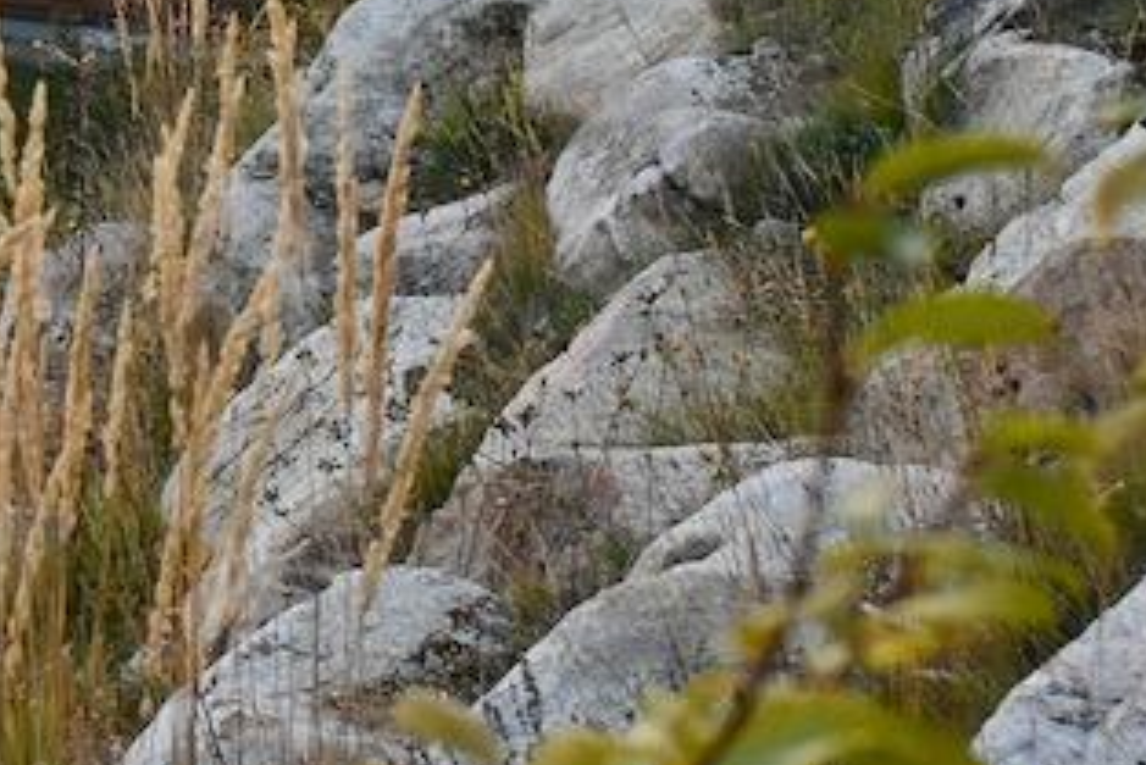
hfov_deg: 14.5
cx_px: -578
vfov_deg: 10.1
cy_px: -414
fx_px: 4196
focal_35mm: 132
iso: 200
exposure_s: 1/250
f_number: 5.6
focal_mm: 25
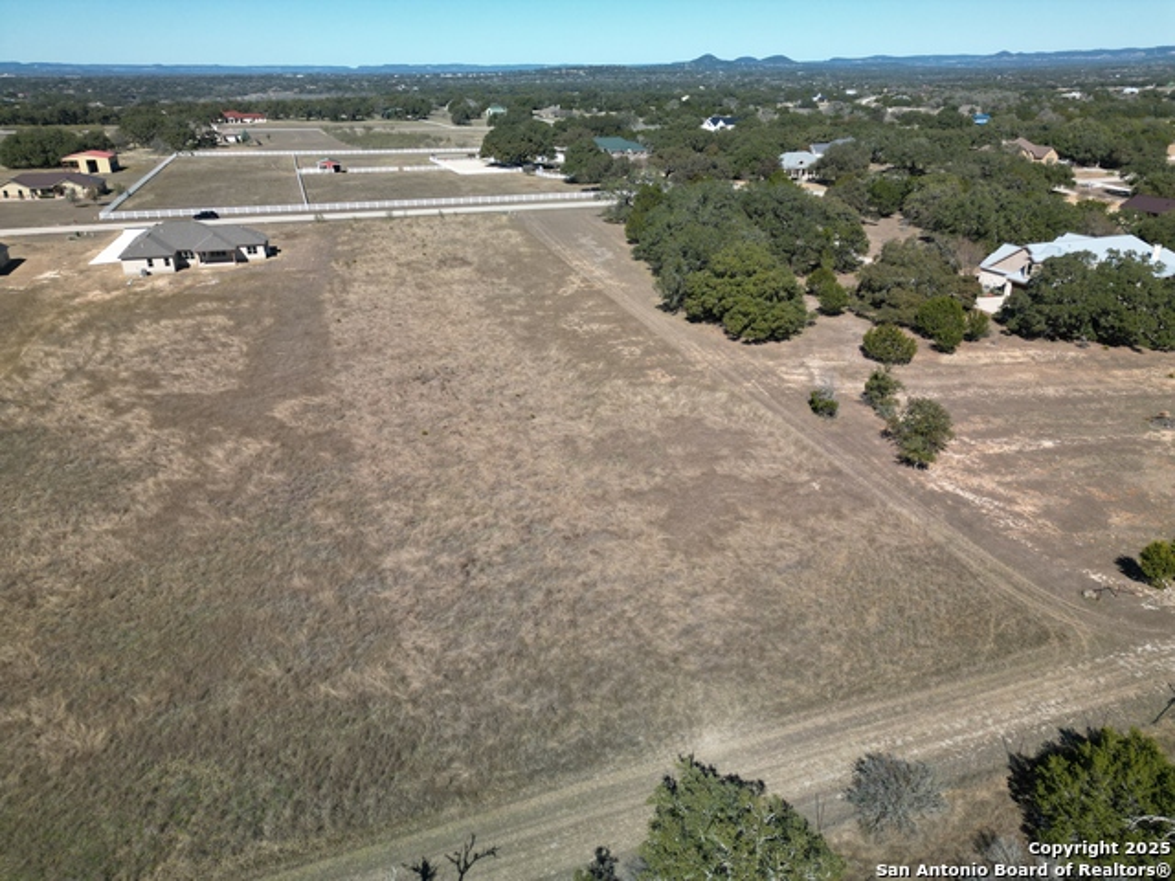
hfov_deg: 71.6
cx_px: 588
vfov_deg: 56.8
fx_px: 815
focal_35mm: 24
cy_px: 440
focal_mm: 6.72
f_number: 1.7
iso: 110
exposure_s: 1/1250
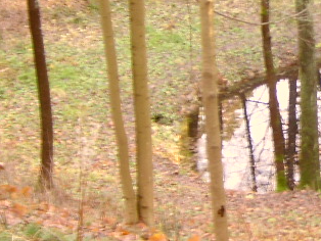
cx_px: 414
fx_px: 1058
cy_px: 13
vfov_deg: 12.9
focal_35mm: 114
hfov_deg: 16.3
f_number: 2.8
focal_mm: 5.8
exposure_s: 1/7
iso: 50
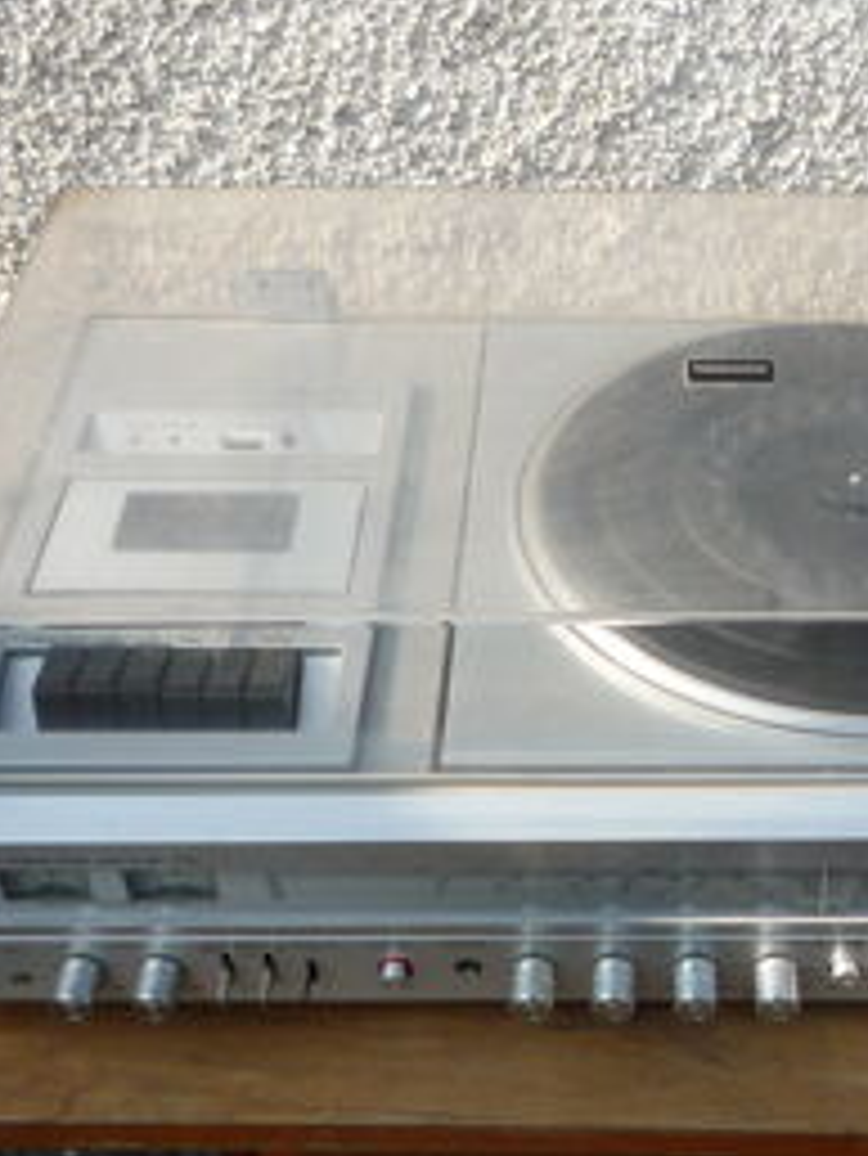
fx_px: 1871
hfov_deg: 25.8
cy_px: 684
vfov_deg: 34.2
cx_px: 666
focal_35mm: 56
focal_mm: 5.2
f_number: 4
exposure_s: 1/320
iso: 100
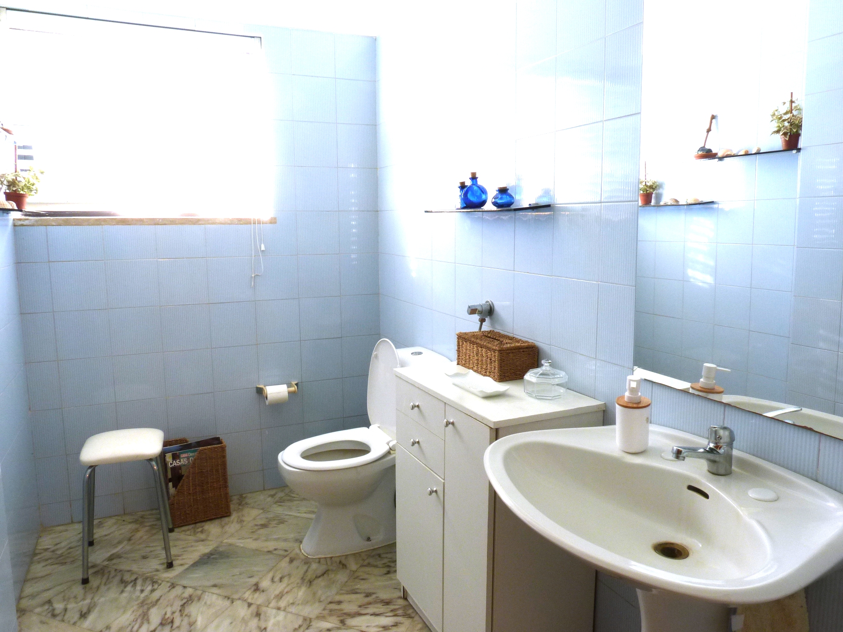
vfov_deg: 54.9
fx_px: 609
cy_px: 316
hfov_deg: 69.4
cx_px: 422
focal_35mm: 25
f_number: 7.1
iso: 100
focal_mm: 4.5
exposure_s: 1/2.5
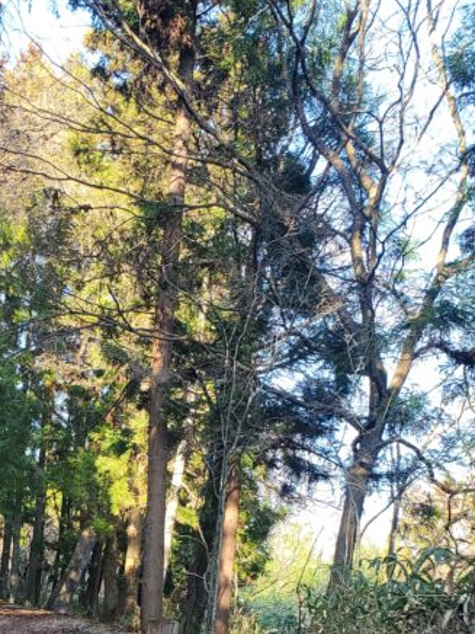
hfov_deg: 23.1
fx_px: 1116
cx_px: 9
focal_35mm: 61
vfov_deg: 29.8
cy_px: 618
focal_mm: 4.3
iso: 50
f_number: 2.4
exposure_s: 1/110
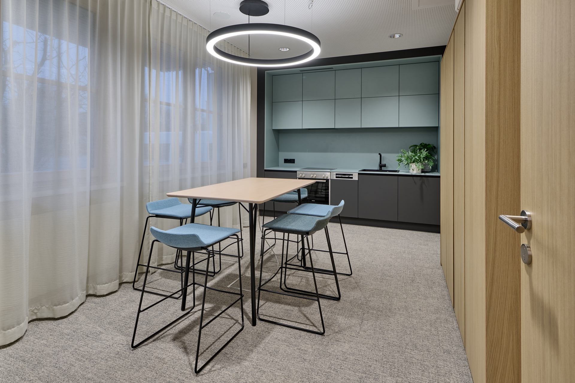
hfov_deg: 86.9
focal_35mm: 19
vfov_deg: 64.6
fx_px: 303
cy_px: 192
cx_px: 288
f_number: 10
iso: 64
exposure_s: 1/2.5
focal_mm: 19
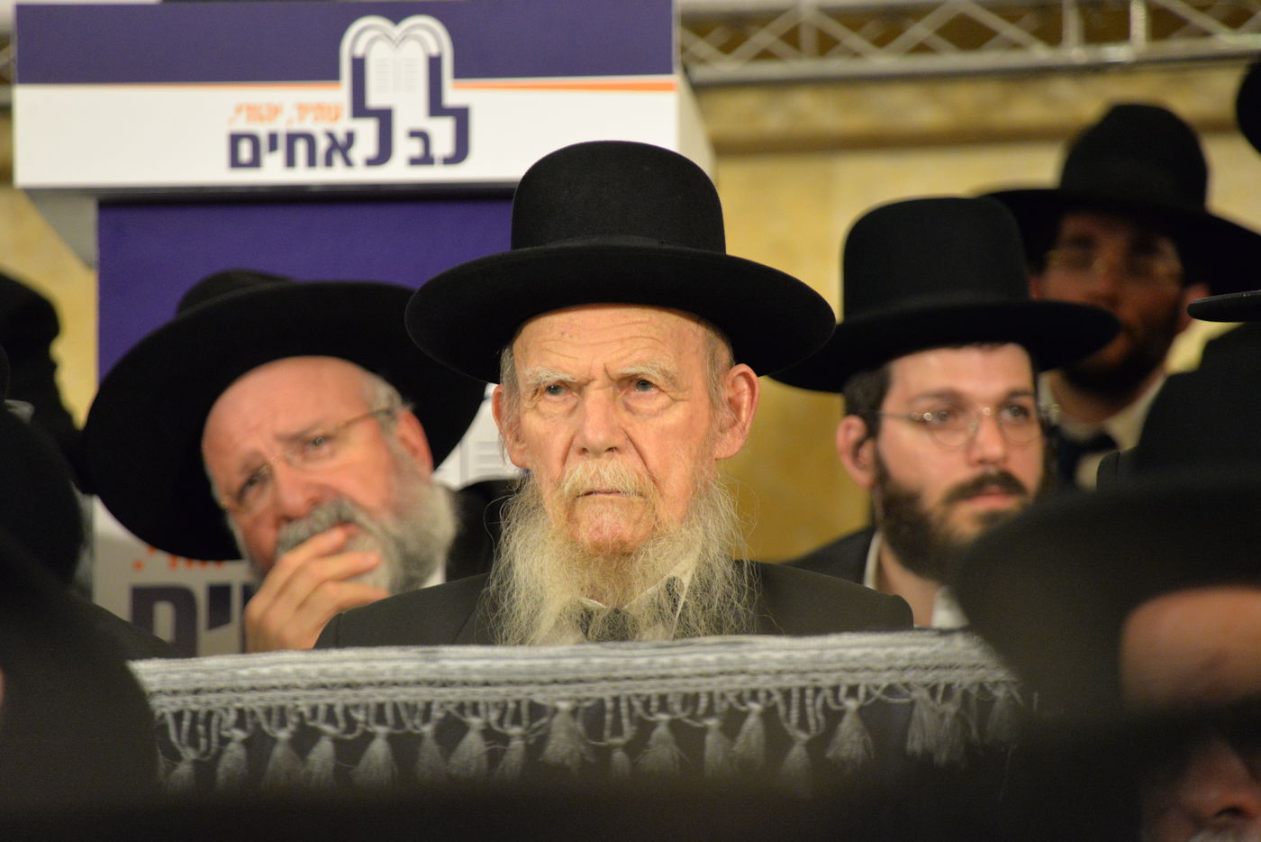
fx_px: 10510
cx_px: 630
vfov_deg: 4.6
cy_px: 421
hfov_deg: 6.9
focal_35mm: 300
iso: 5000
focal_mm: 300
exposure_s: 1/200
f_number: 6.3
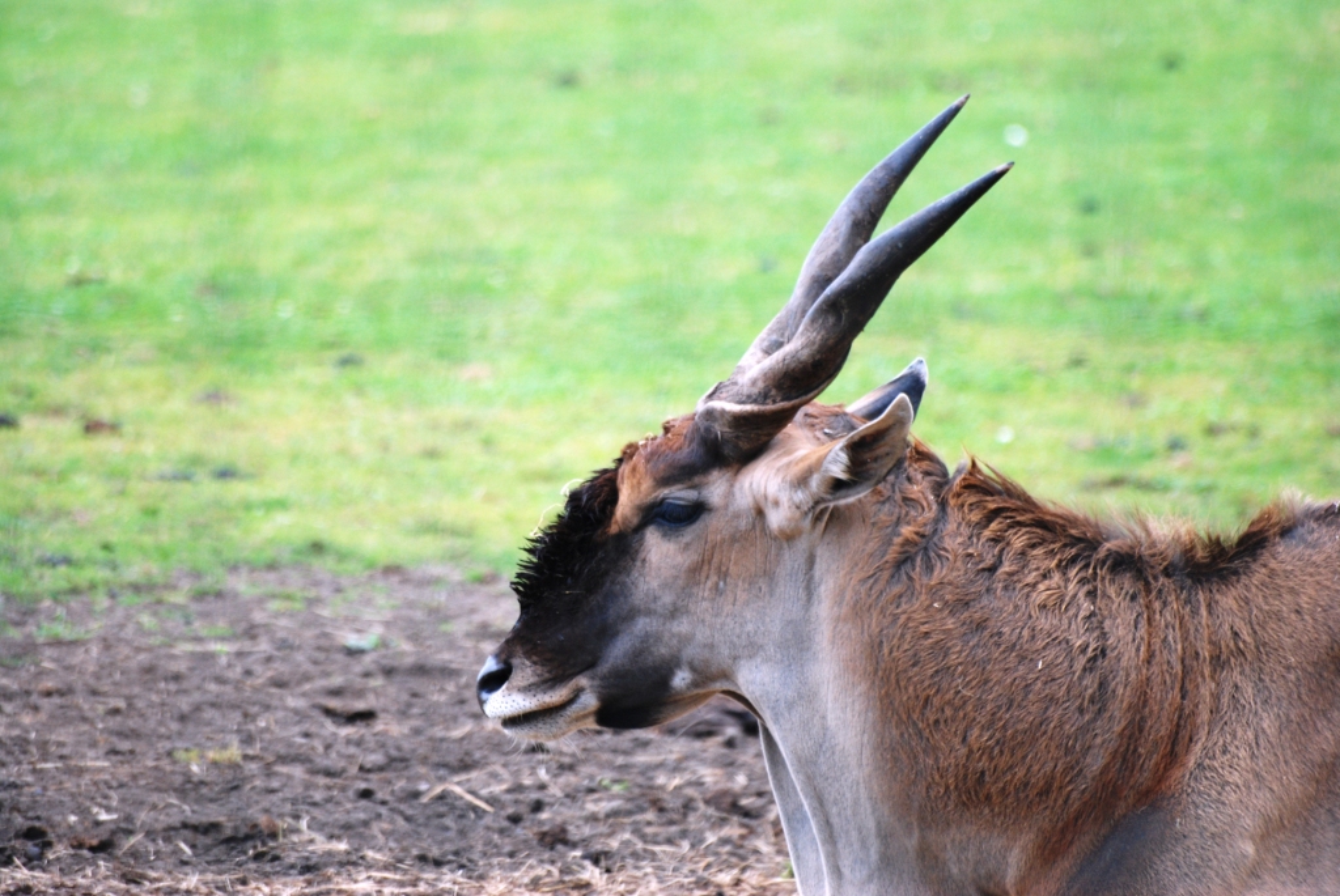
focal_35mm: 450
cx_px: 670
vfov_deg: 3.1
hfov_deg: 4.6
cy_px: 448
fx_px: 16766
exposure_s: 1/200
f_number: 5.6
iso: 400
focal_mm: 300
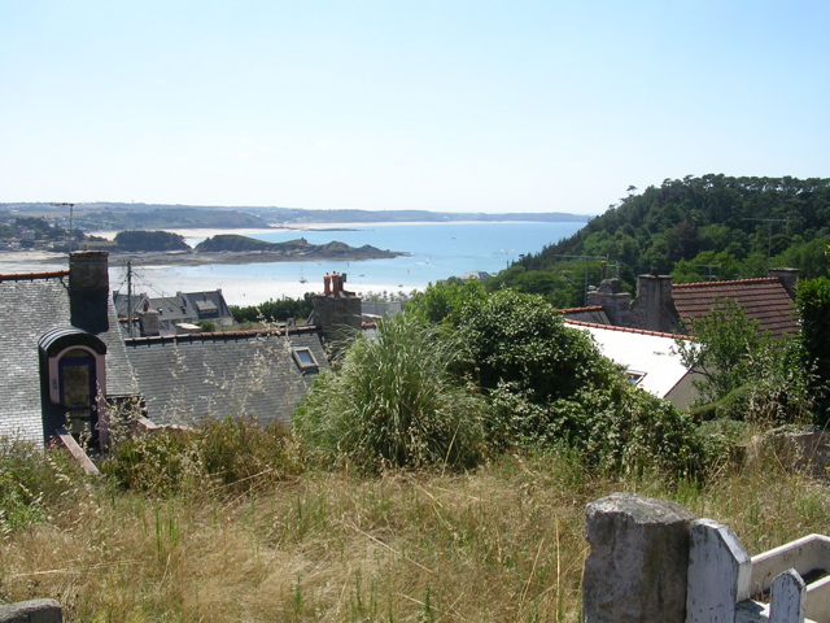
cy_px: 312
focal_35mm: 38
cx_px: 415
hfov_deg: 49.0
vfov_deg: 37.7
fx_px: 911
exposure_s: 1/296
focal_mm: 5.8
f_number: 5.6
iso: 50
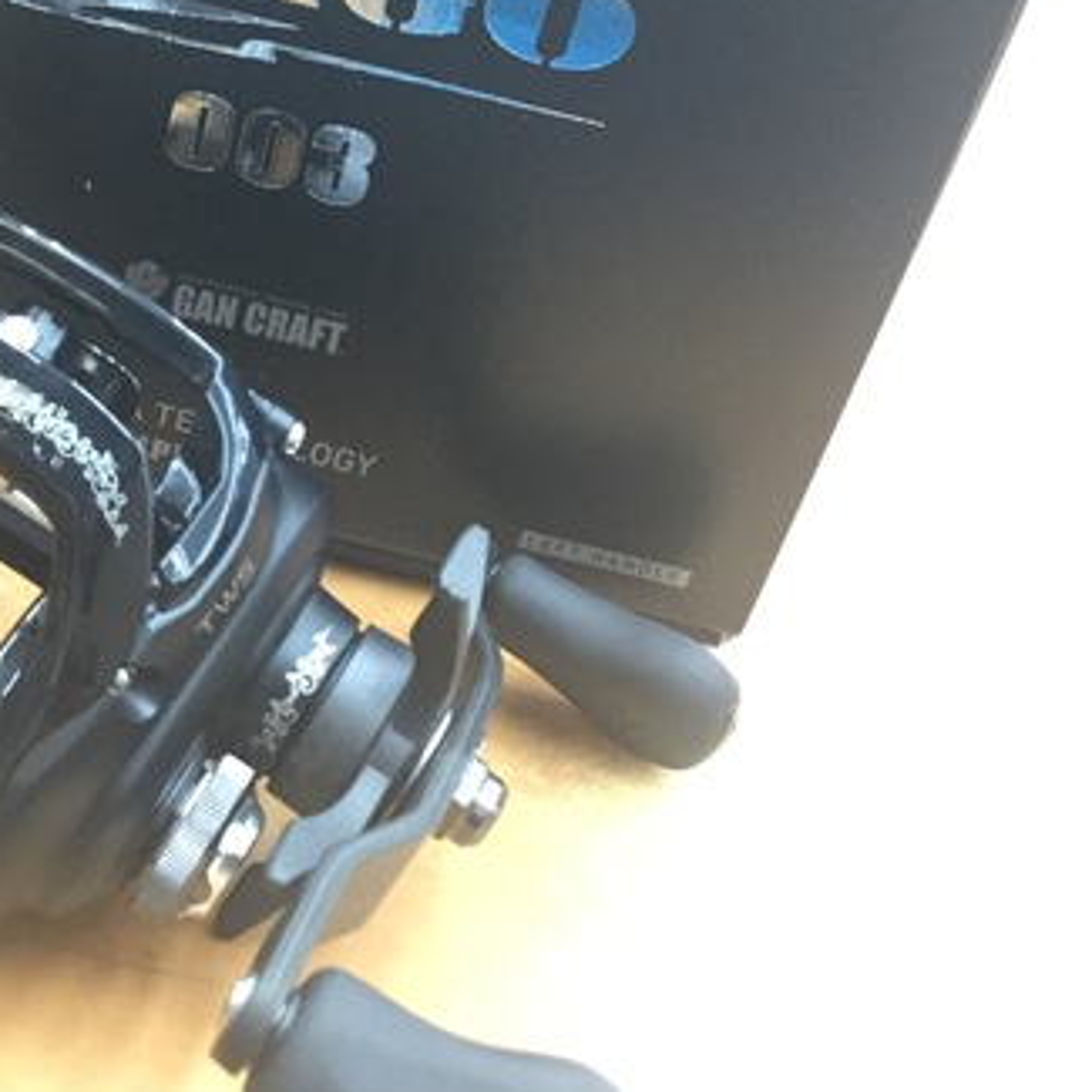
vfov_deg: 31.6
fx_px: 1927
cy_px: 440
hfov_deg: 30.8
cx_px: 205
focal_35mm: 54
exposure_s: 1/33
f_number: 2.4
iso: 250
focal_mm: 3.3
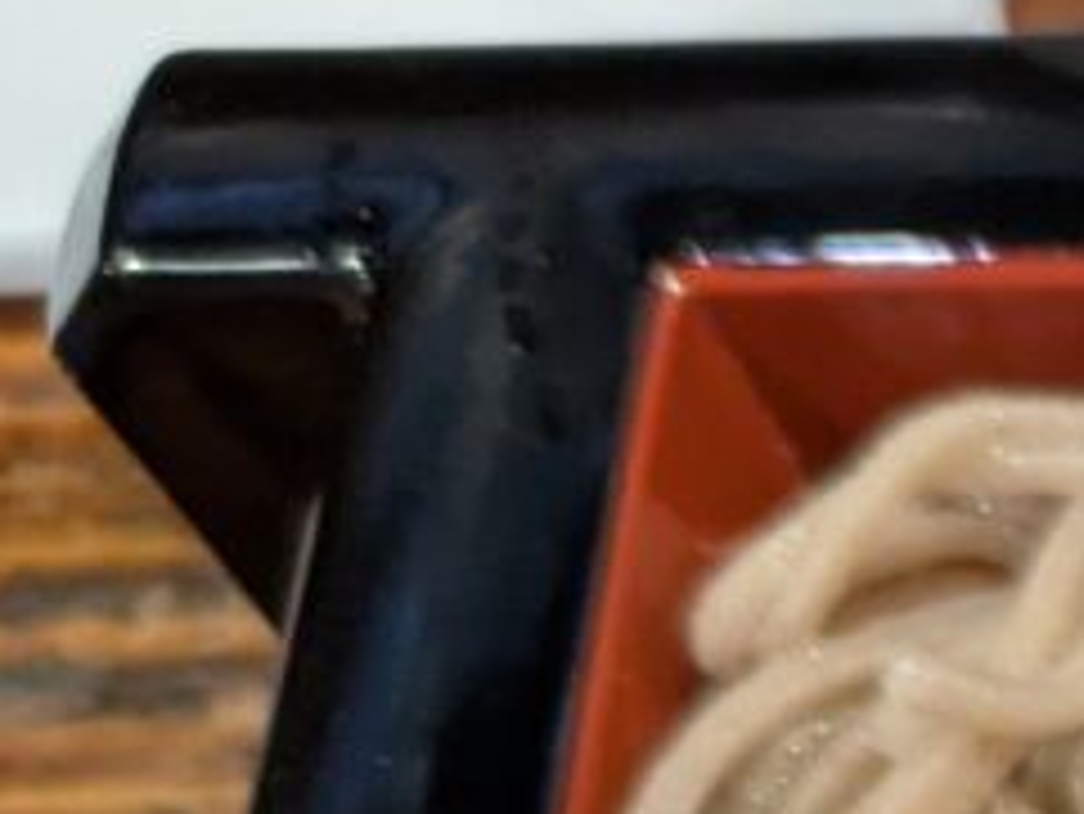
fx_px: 4167
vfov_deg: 10.0
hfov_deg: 11.8
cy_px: 1864
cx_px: 2694
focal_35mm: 133
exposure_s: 1/24
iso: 335
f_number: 1.89
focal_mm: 5.43
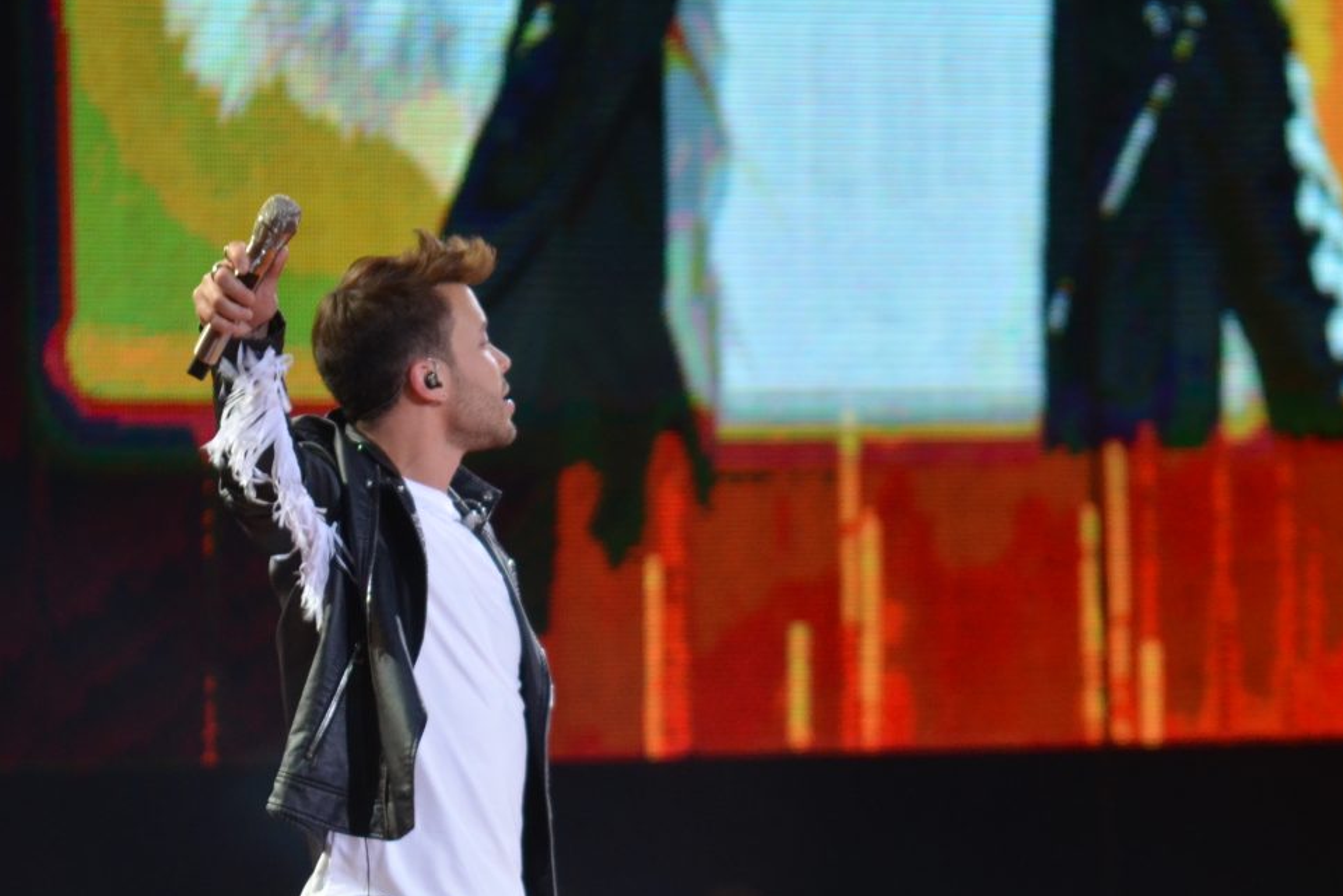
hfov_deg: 5.2
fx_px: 14886
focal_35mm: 399
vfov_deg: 3.4
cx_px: 804
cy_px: 875
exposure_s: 1/125
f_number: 4.8
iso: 800
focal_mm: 125
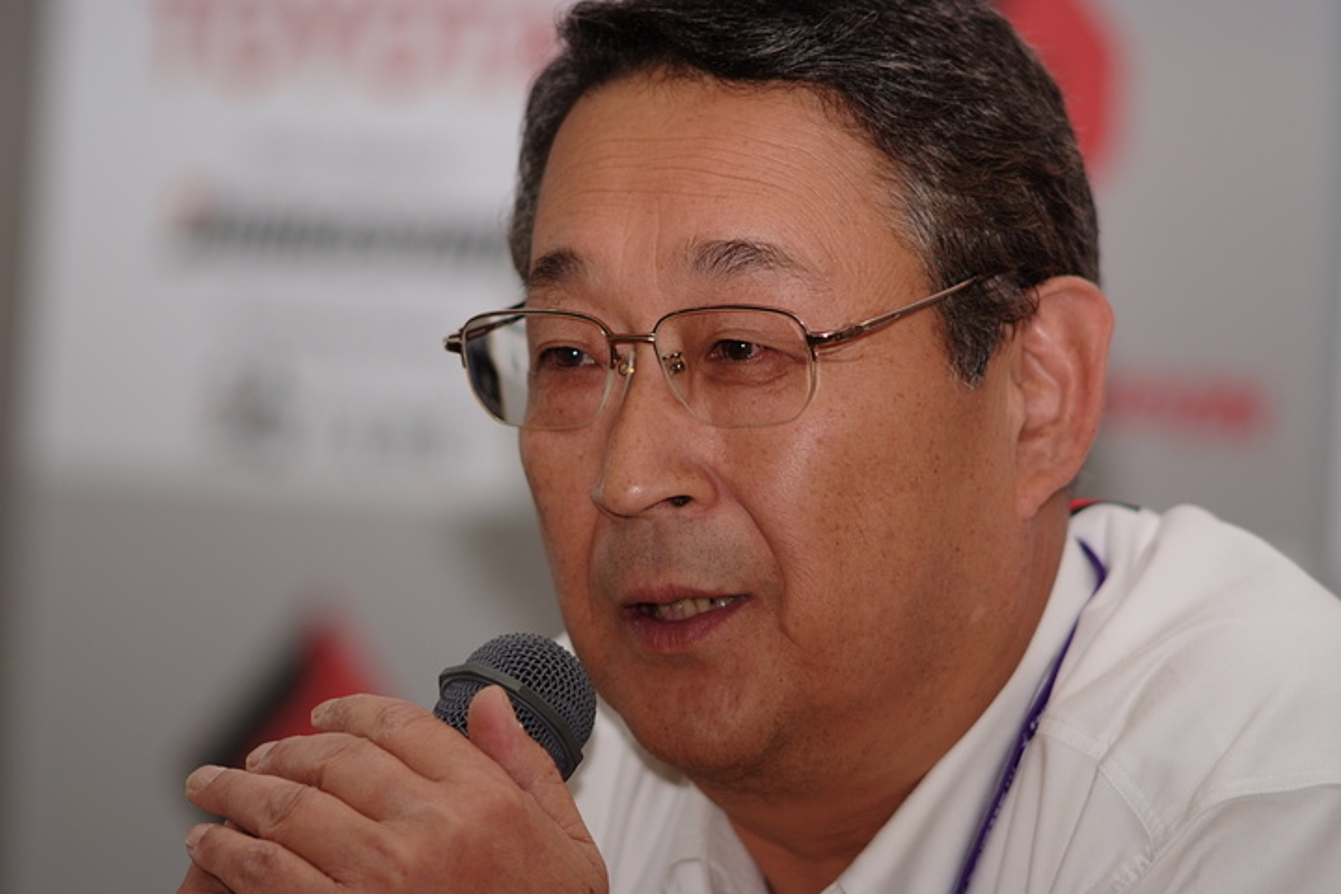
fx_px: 10057
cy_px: 447
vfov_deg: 5.1
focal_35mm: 270
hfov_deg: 7.6
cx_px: 670
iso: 100
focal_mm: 180
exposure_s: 1/250
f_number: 2.8
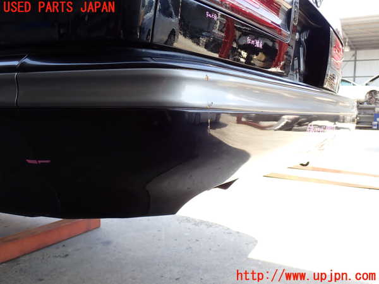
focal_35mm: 36
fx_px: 394
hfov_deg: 51.4
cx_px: 190
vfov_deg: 39.7
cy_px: 142
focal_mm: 6.37
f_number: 3.5
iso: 100
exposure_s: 1/80
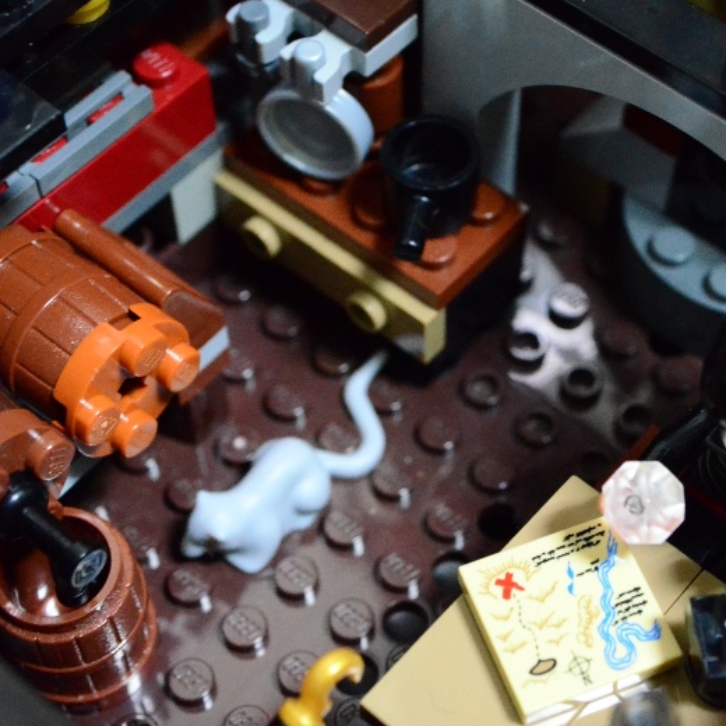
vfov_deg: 29.1
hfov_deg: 29.0
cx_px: 424
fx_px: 1400
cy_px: 386
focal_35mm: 59
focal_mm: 28
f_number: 6.3
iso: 6400
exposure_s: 1/25
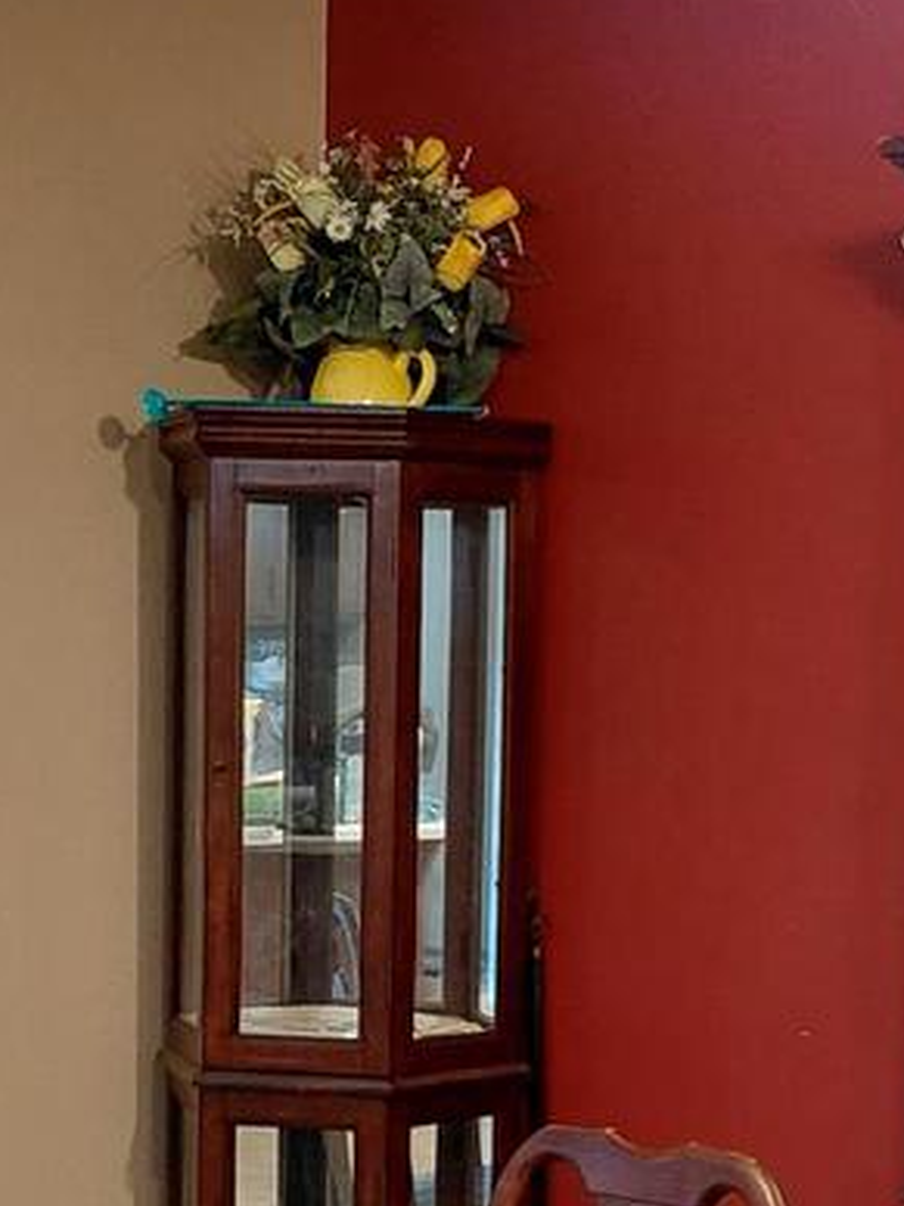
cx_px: 631
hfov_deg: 14.9
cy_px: 1010
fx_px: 3447
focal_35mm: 99
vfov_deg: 19.6
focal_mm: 4.69
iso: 400
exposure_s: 1/60
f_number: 1.8
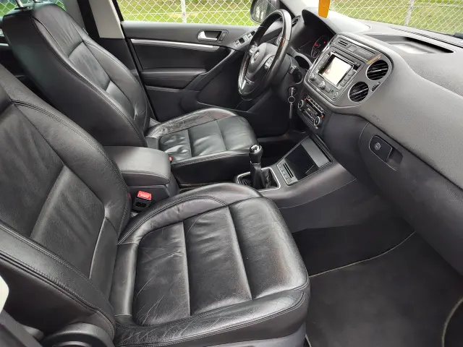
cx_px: 232
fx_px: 308
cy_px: 174
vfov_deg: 58.9
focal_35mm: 23
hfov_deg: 73.9
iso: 509
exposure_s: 1/50
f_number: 1.8
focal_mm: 5.56
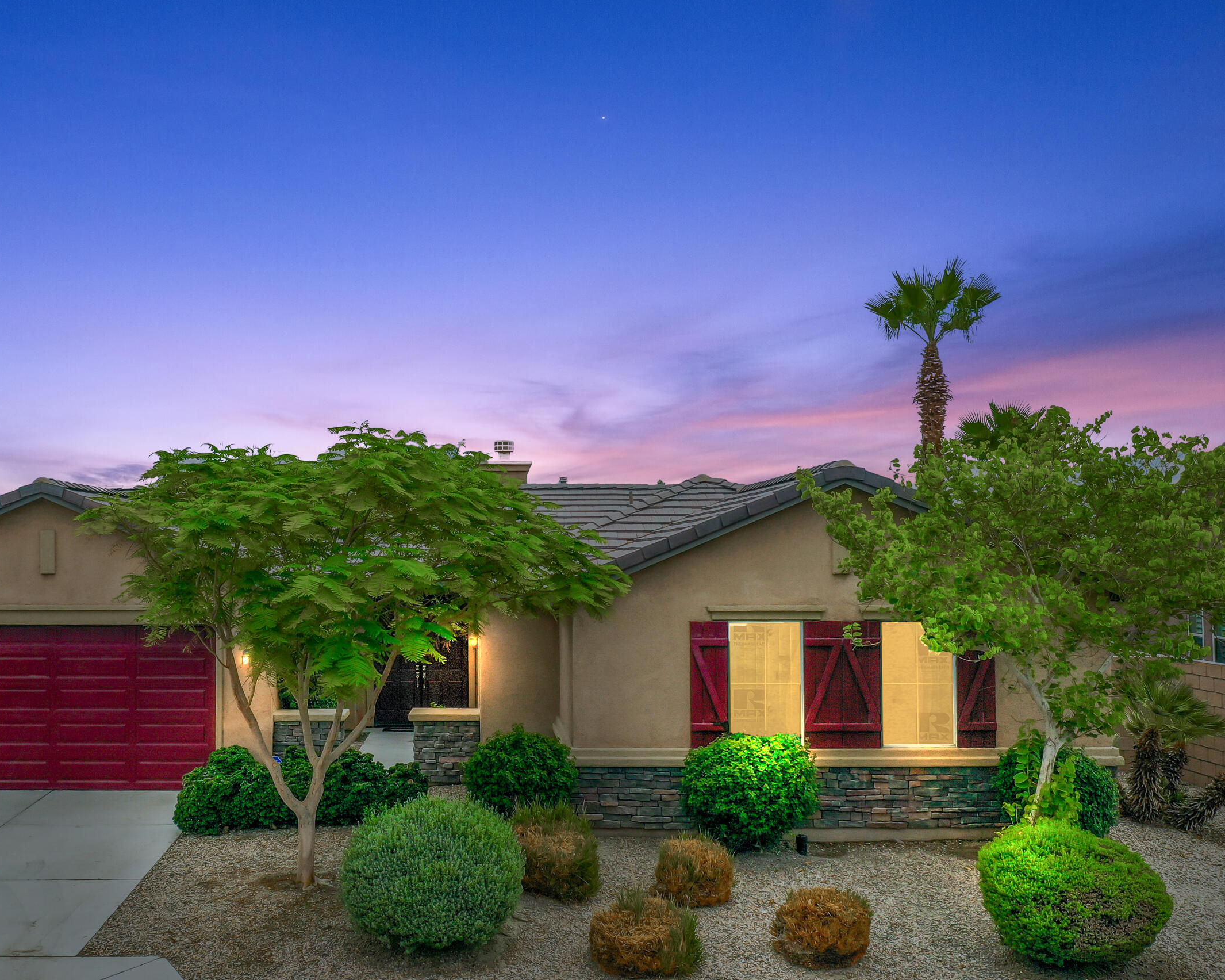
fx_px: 1341
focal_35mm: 37
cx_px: 450
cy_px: 497
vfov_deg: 40.1
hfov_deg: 48.6
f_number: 6.3
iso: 100
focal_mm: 10.26
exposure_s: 1/800
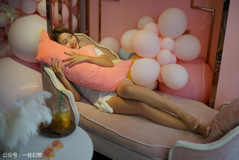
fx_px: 332
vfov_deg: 27.0
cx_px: 120
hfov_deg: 39.6
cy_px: 80
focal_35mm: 50
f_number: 1.8
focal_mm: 50
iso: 100
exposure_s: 1/125
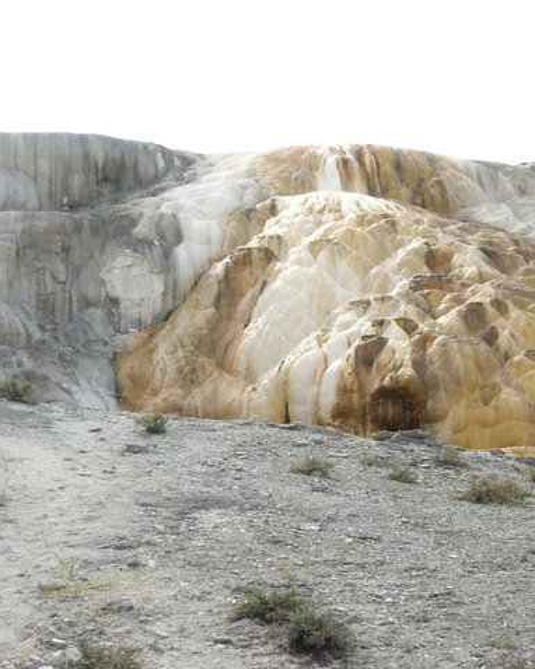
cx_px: 335
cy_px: 334
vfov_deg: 12.9
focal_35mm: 149
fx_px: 2951
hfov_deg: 10.4
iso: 50
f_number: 5.2
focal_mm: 18.6
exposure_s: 1/250
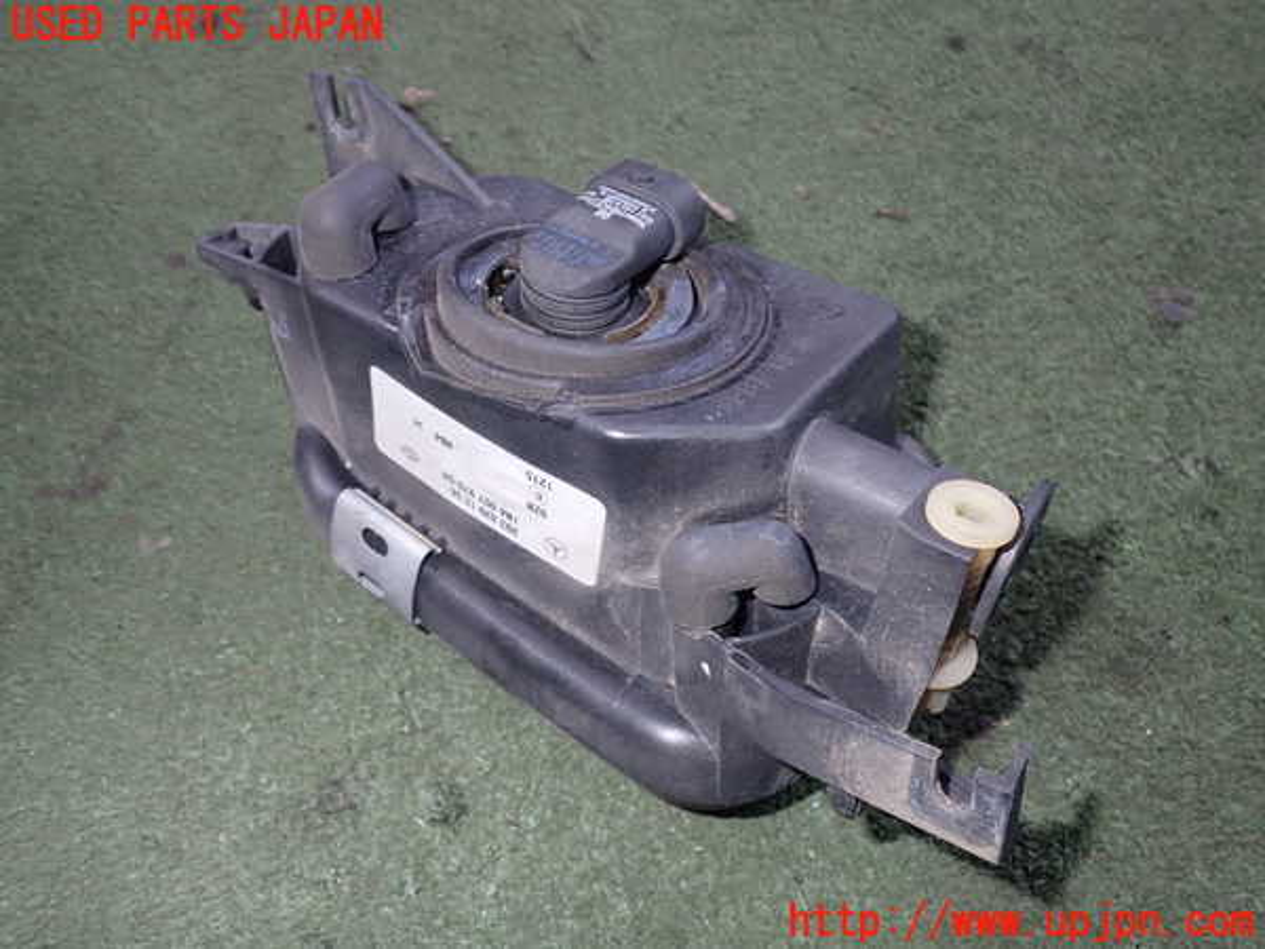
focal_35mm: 30
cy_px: 474
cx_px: 632
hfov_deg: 60.0
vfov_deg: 46.8
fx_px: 1096
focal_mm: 5.4
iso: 125
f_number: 6.3
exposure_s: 1/30
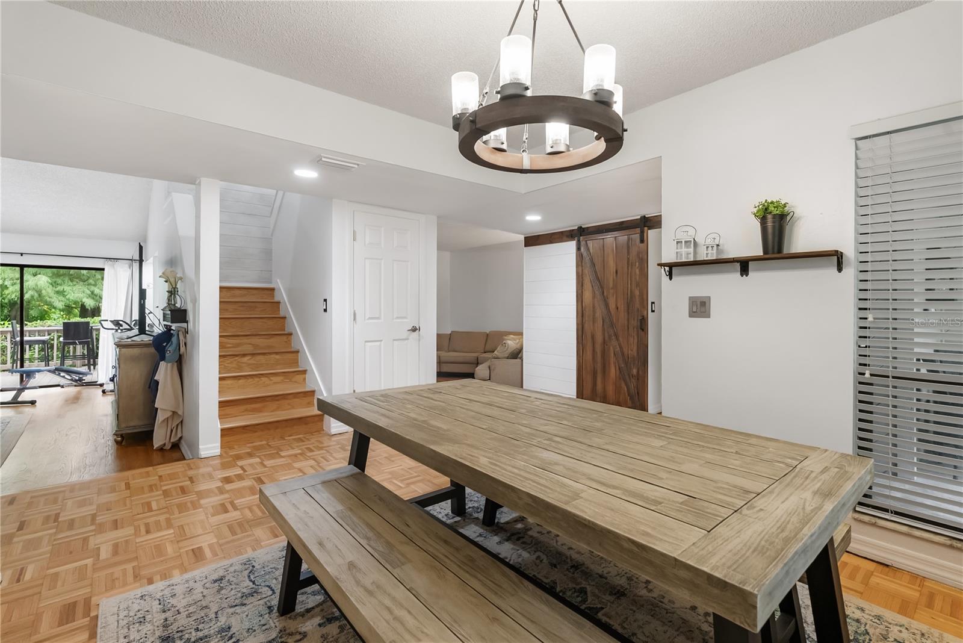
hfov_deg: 96.7
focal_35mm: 16
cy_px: 322
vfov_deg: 73.8
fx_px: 428
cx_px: 482
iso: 1000
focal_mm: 16
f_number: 8
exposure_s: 1/20
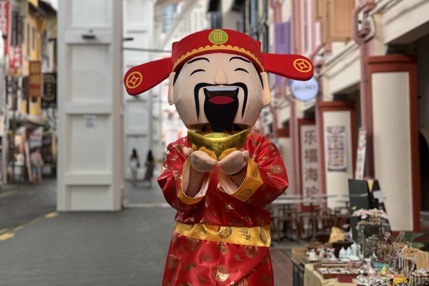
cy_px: 125
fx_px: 965
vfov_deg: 16.8
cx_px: 213
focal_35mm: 81
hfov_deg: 25.1
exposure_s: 1/121
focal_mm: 9
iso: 40
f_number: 2.8
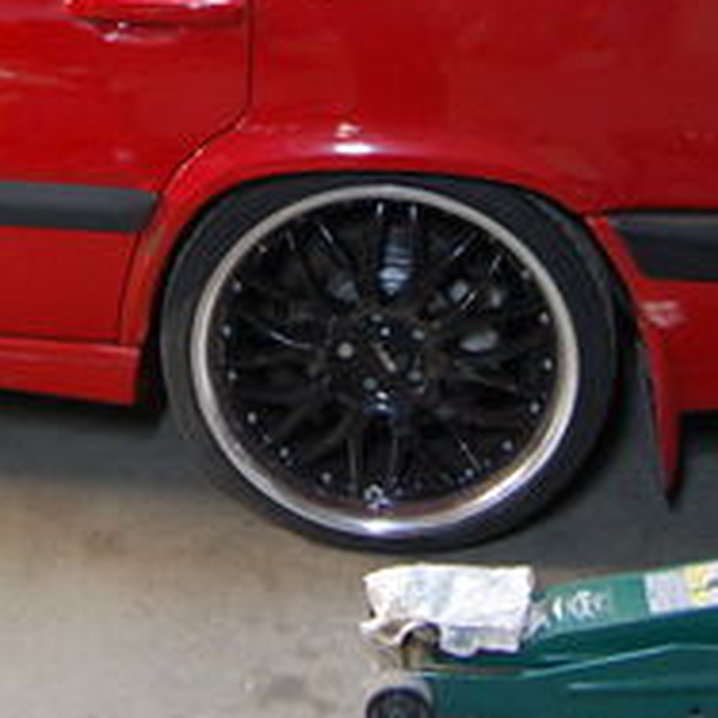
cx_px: 241
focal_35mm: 78
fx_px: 1830
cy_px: -31
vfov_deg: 21.3
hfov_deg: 22.1
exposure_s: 1/10
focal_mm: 18
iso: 800
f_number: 3.5
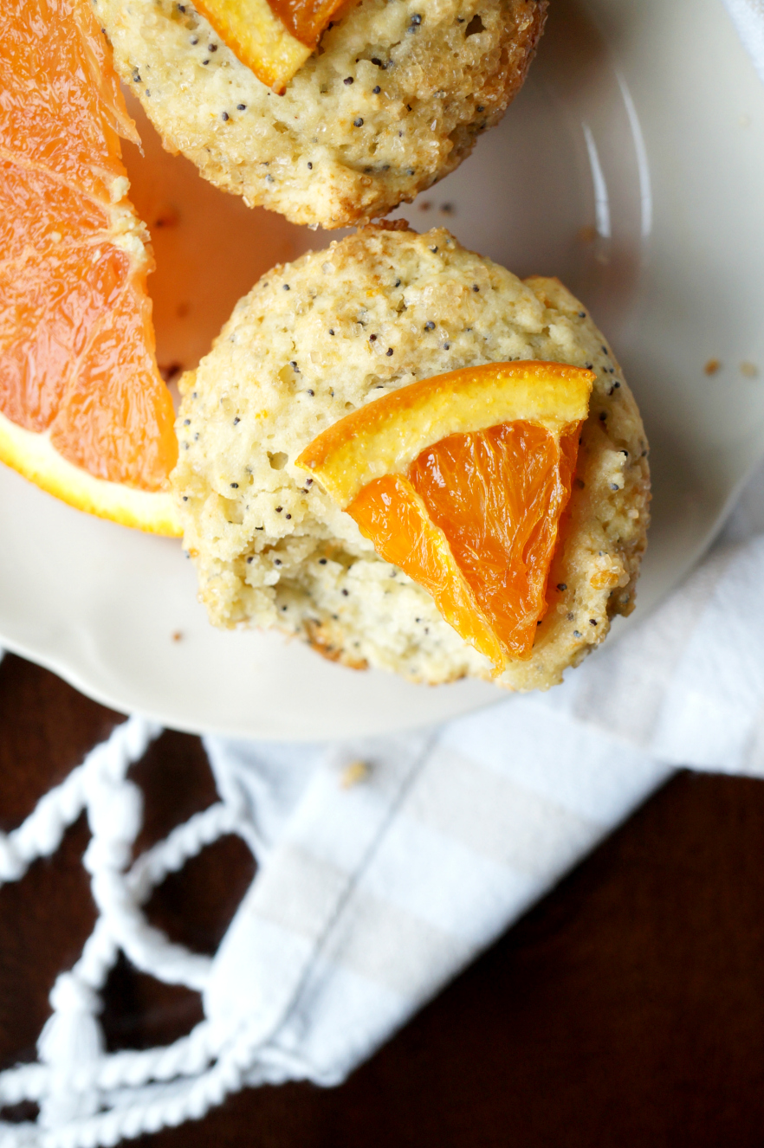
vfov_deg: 38.9
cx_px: 398
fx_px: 1626
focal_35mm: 51
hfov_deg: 26.4
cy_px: 588
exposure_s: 1/100
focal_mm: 30
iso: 400
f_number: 3.5
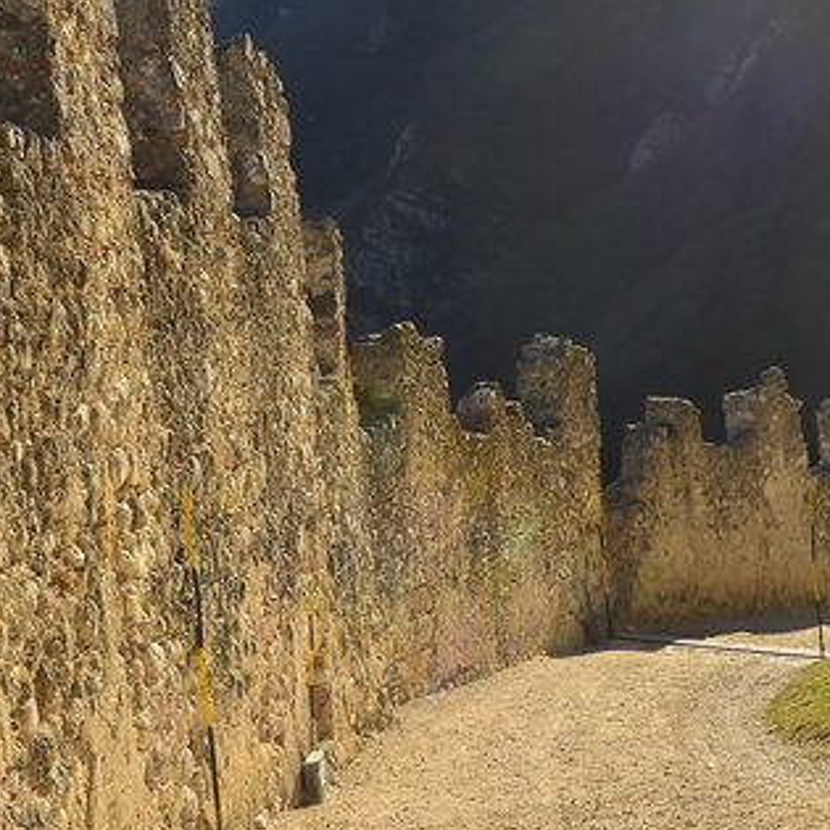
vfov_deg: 20.4
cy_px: 393
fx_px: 2301
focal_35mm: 85
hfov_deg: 20.4
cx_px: 545
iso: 100
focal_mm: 35
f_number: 8
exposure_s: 1/250
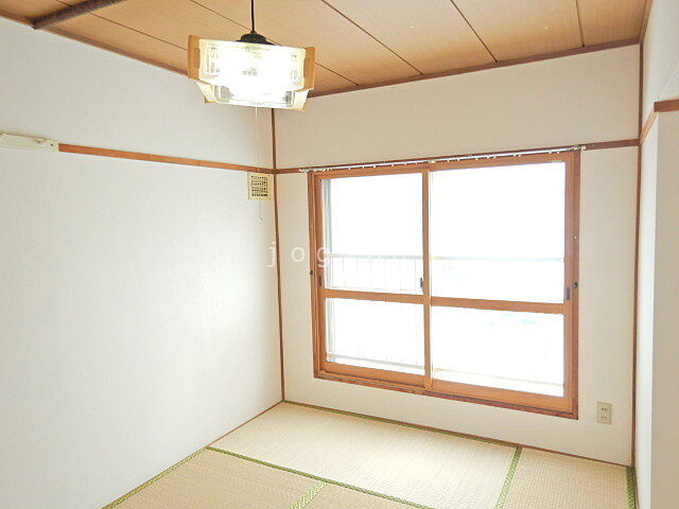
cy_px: 254
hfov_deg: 71.6
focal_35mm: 24
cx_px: 340
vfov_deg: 56.8
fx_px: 471
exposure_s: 1/50
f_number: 2.8
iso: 125
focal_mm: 4.3
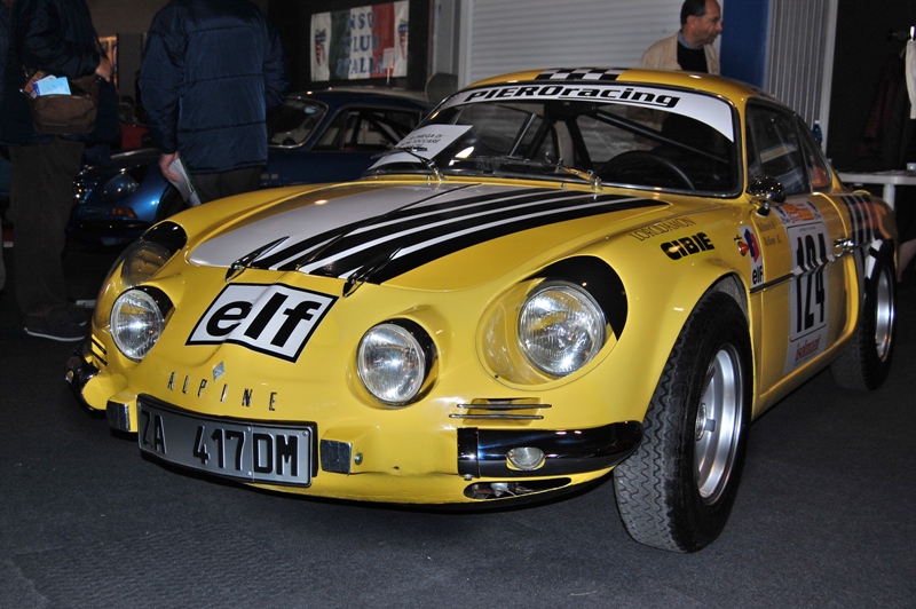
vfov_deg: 28.0
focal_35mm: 48
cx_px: 458
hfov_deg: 41.1
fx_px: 1220
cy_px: 304
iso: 200
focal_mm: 32
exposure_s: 1/125
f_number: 5.6
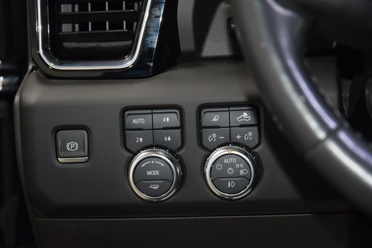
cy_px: 124
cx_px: 186
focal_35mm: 105
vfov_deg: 13.0
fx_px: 1085
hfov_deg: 19.5
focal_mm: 70
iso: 2200
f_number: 4.5
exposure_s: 1/60
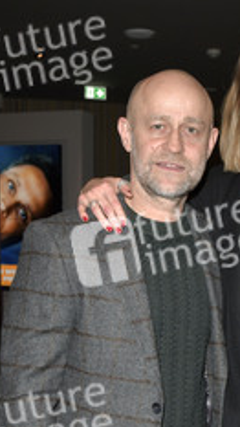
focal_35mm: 61
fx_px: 690
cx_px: 218
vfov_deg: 33.5
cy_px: 335
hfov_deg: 19.3
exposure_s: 1/250
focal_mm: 34
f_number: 6.3
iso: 1250
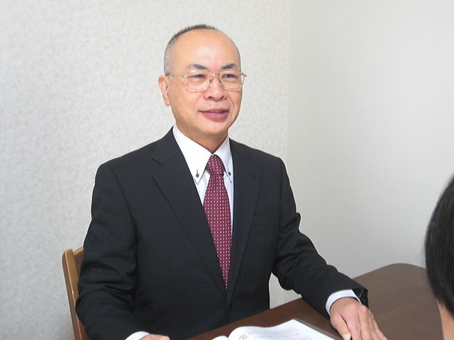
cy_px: 170
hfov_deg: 41.2
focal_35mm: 46
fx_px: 603
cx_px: 227
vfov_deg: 31.5
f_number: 3.3
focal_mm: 8.2
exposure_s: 1/10
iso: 200
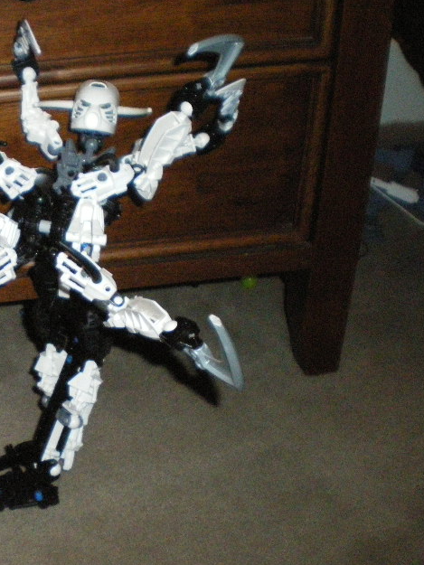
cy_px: 293
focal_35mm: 59
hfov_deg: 23.5
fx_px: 963
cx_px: -22
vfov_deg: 32.7
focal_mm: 6.3
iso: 800
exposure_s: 1/50
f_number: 3.1
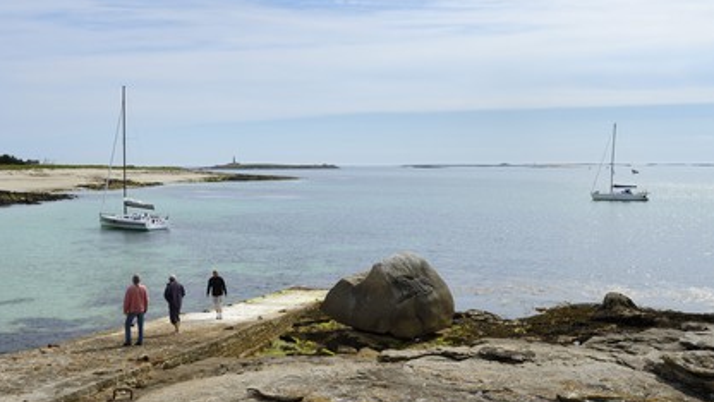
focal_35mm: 36
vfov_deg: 32.8
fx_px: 682
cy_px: 223
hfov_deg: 55.3
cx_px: 359
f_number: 14
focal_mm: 34
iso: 400
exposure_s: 1/640
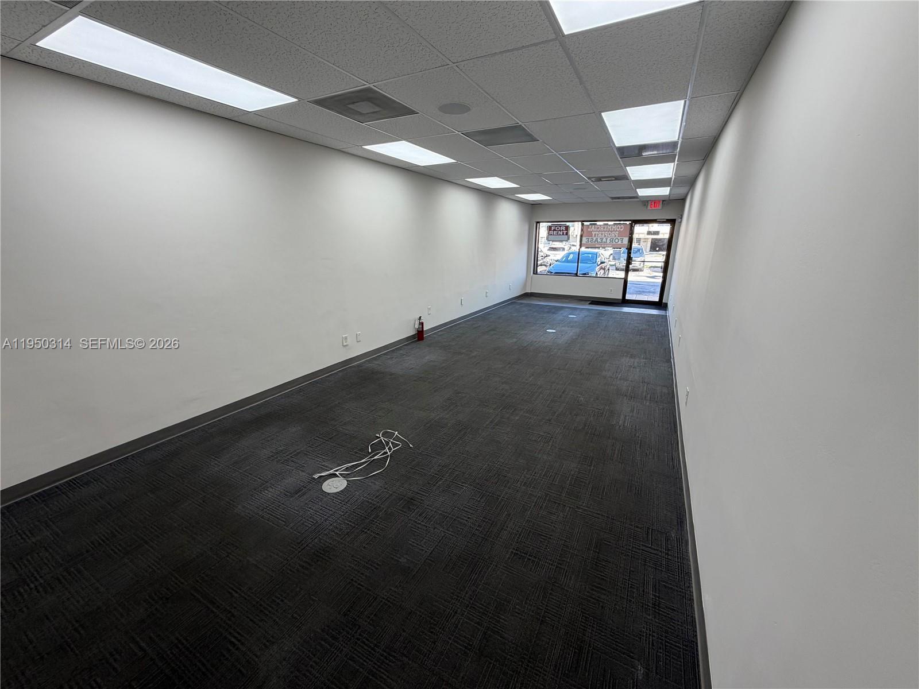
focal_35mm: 14
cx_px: 460
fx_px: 372
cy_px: 344
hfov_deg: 102.1
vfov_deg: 85.7
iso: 80
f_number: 2.2
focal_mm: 2.22
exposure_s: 1/120
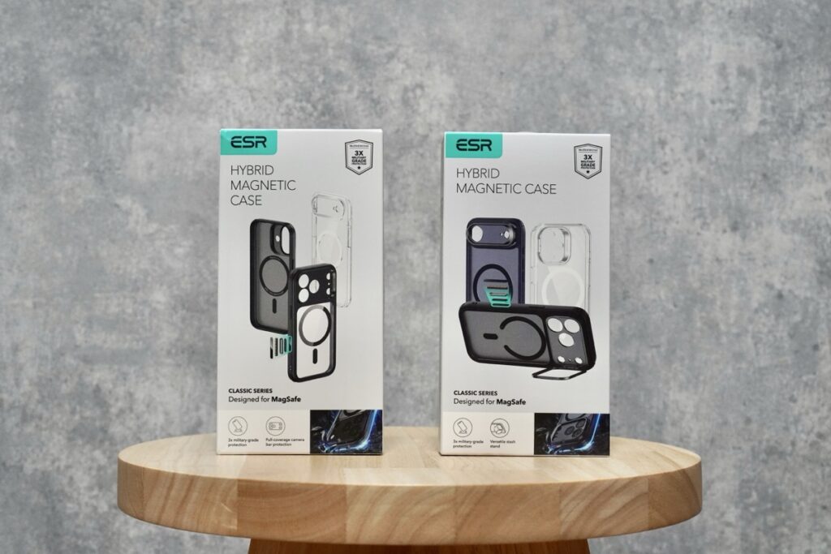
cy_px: 277
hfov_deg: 37.8
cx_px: 416
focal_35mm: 52
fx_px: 1212
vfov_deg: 25.8
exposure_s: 1/60
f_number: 5.6
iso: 1600
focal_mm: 35
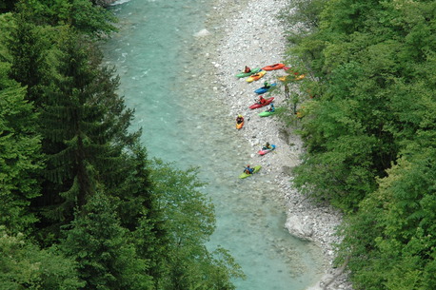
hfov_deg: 12.5
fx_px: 1998
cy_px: 129
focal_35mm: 165
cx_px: 251
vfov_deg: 8.3
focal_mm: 70
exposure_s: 1/250
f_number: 8
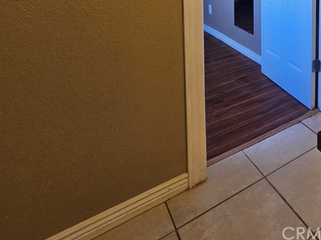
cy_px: -24
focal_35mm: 29
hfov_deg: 47.5
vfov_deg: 39.4
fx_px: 269
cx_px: 341
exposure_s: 1/120
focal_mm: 2.2
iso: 100
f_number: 2.2
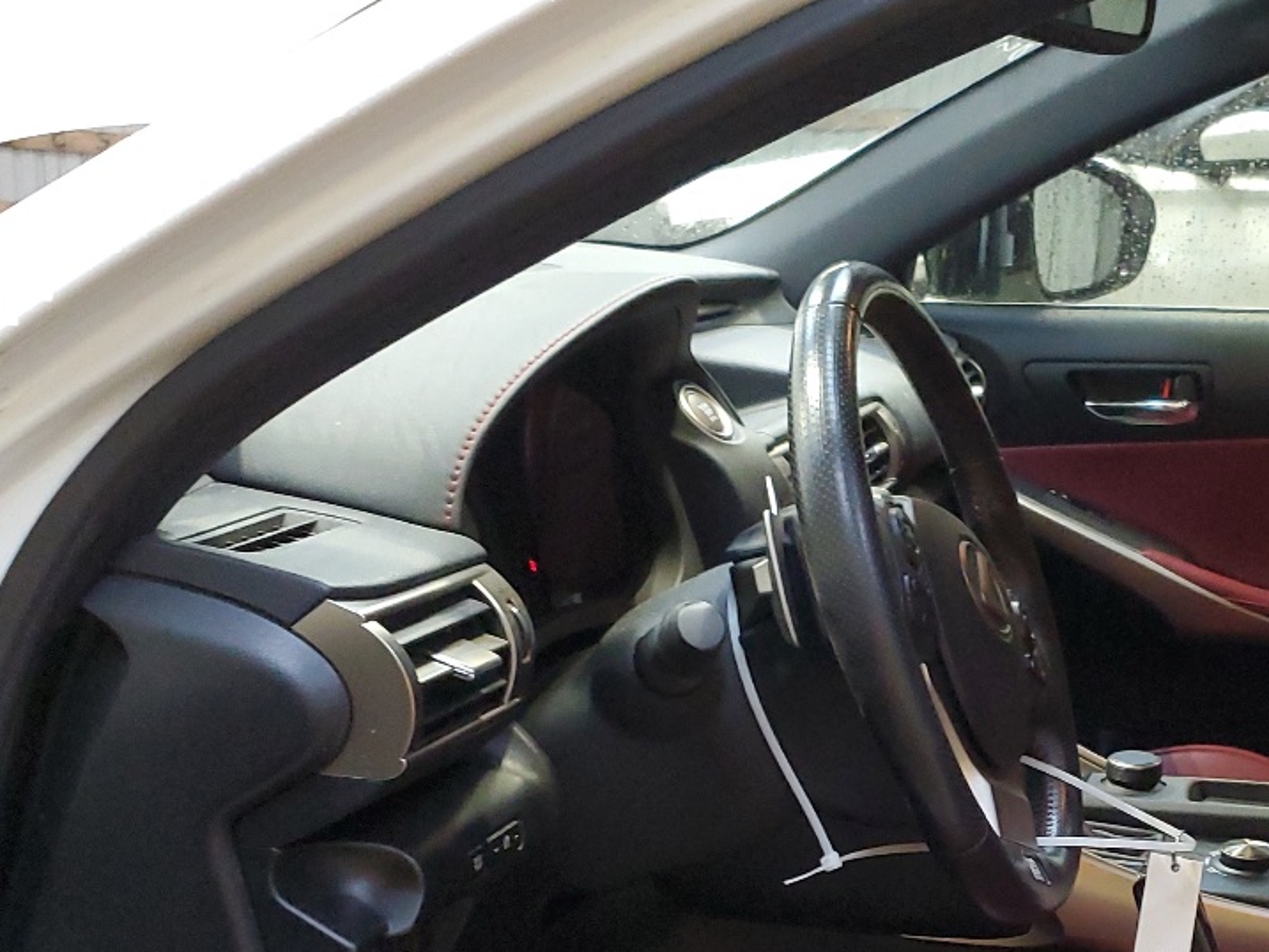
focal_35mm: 58
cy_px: 902
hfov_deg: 32.4
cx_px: 993
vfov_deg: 24.3
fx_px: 2127
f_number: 1.5
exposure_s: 1/60.2
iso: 289
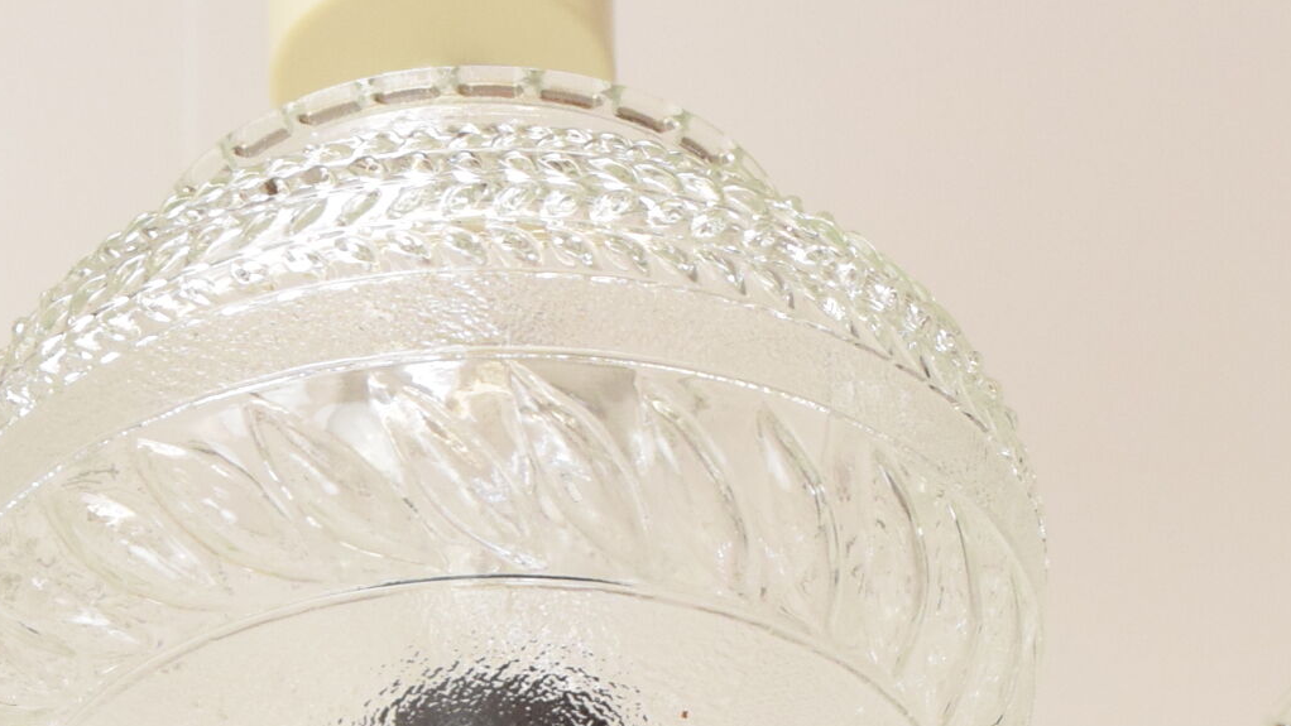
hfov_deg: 12.3
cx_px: 421
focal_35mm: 175
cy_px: 1119
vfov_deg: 6.8
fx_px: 5991
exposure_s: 1/250
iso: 1600
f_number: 8
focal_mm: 38
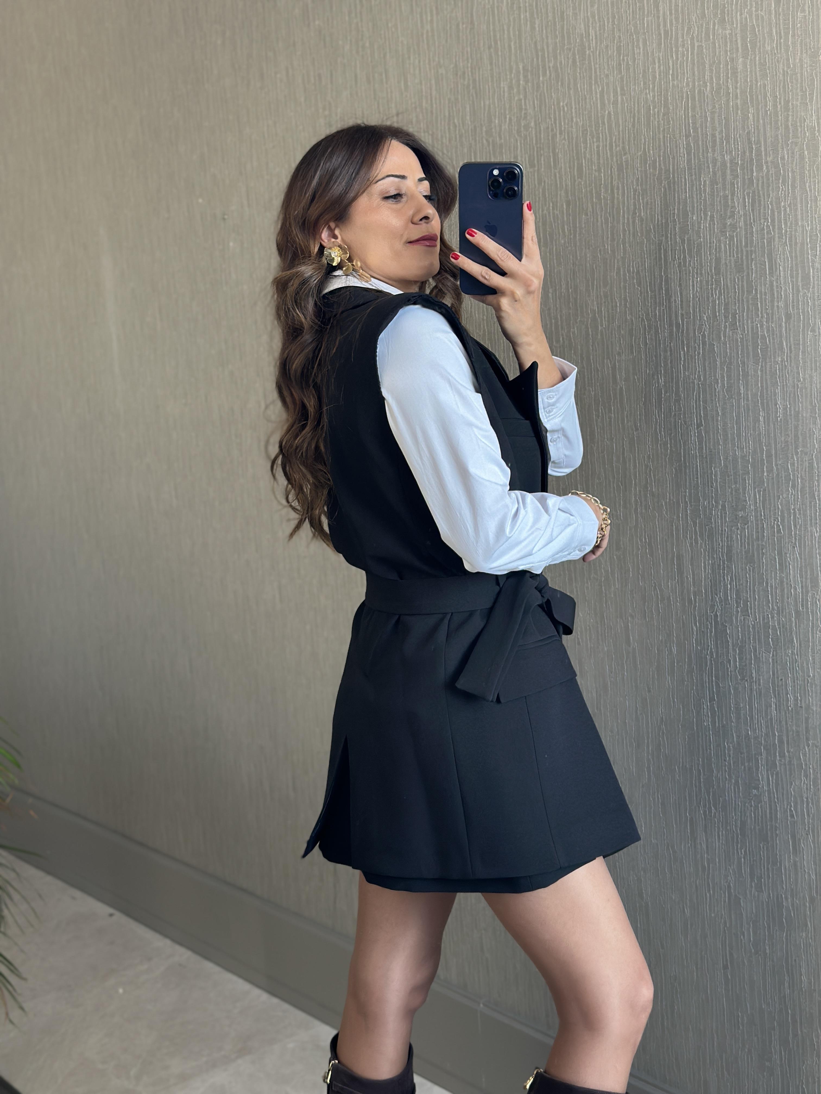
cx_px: 410
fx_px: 1518
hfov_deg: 30.3
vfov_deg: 39.7
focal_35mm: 48
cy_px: 547
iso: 125
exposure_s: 1/71
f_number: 1.78
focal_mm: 6.86
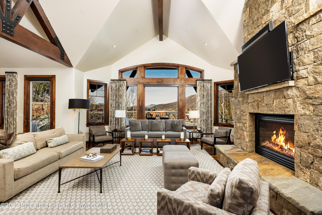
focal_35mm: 17
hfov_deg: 93.3
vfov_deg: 70.5
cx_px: 161
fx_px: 152
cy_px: 108
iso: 400
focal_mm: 17
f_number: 7.1
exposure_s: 1/1600
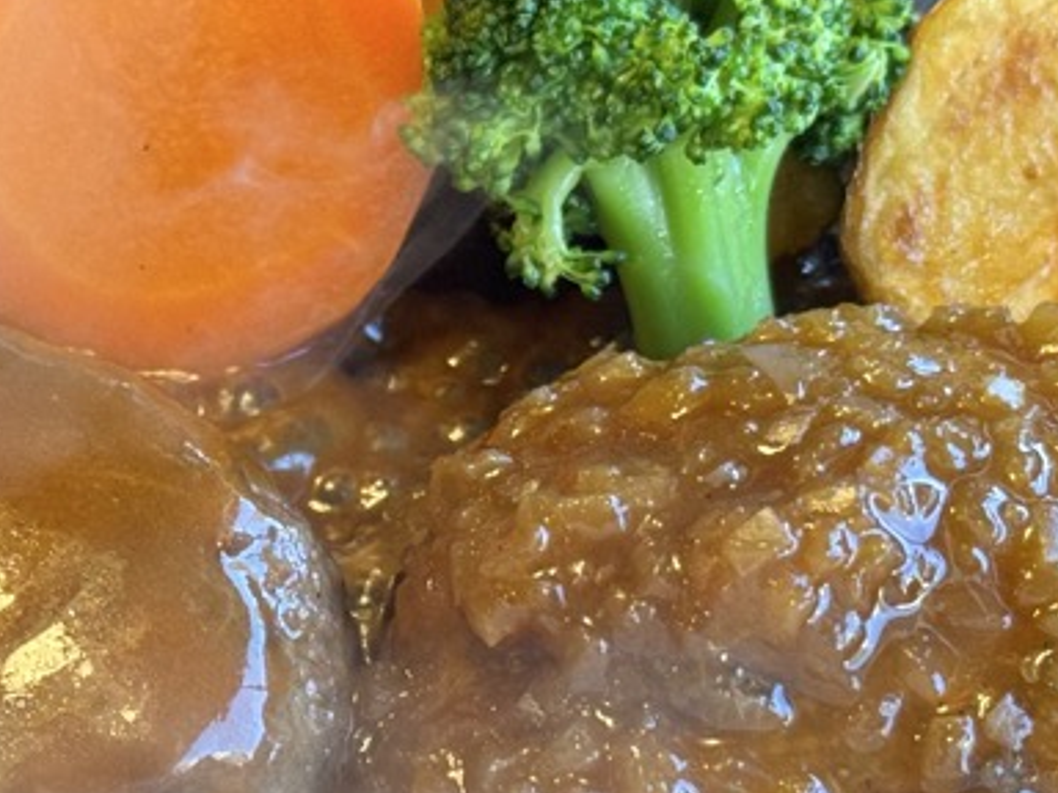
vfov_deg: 11.5
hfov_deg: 15.4
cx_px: 333
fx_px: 3912
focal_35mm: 128
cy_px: 675
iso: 100
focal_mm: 6.76
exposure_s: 1/60
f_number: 1.78
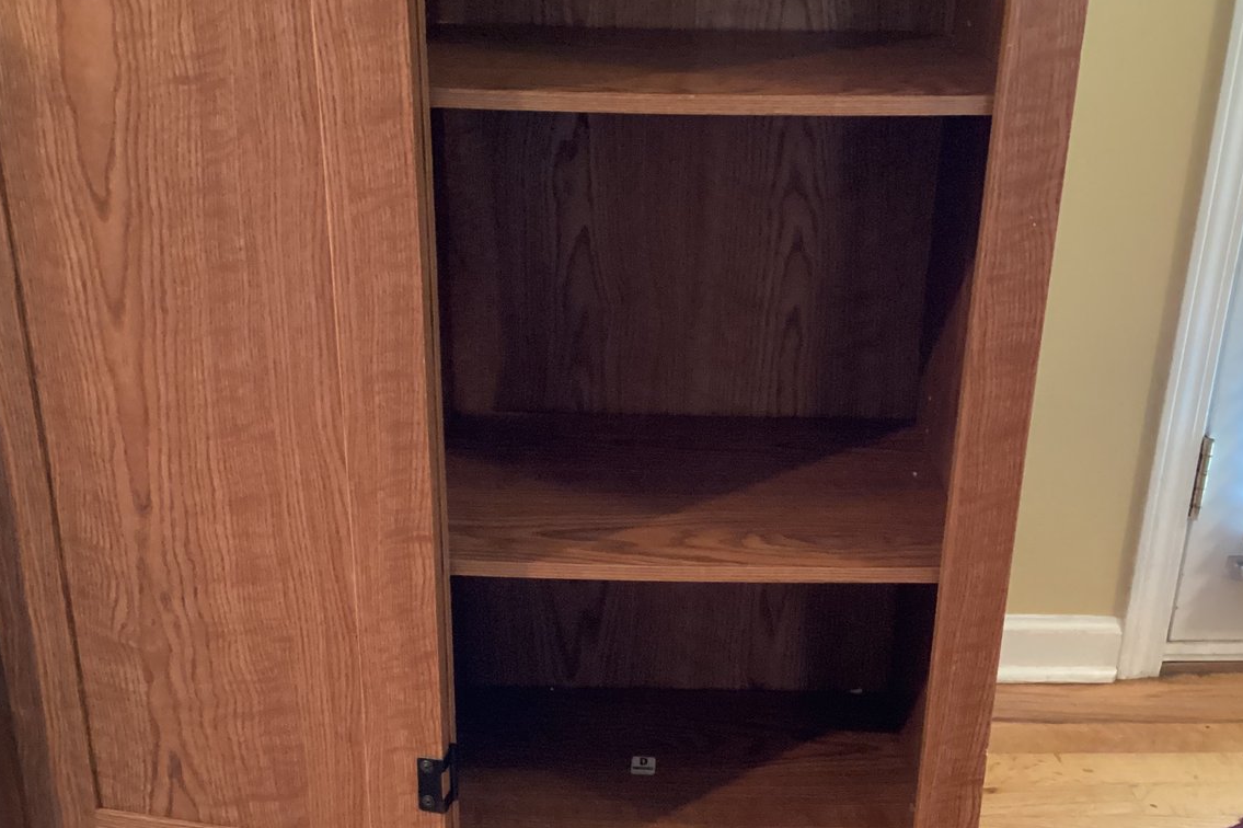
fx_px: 1484
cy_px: 469
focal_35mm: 43
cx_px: 647
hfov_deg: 45.4
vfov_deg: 31.1
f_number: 2.4
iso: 640
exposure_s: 1/20
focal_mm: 3.3
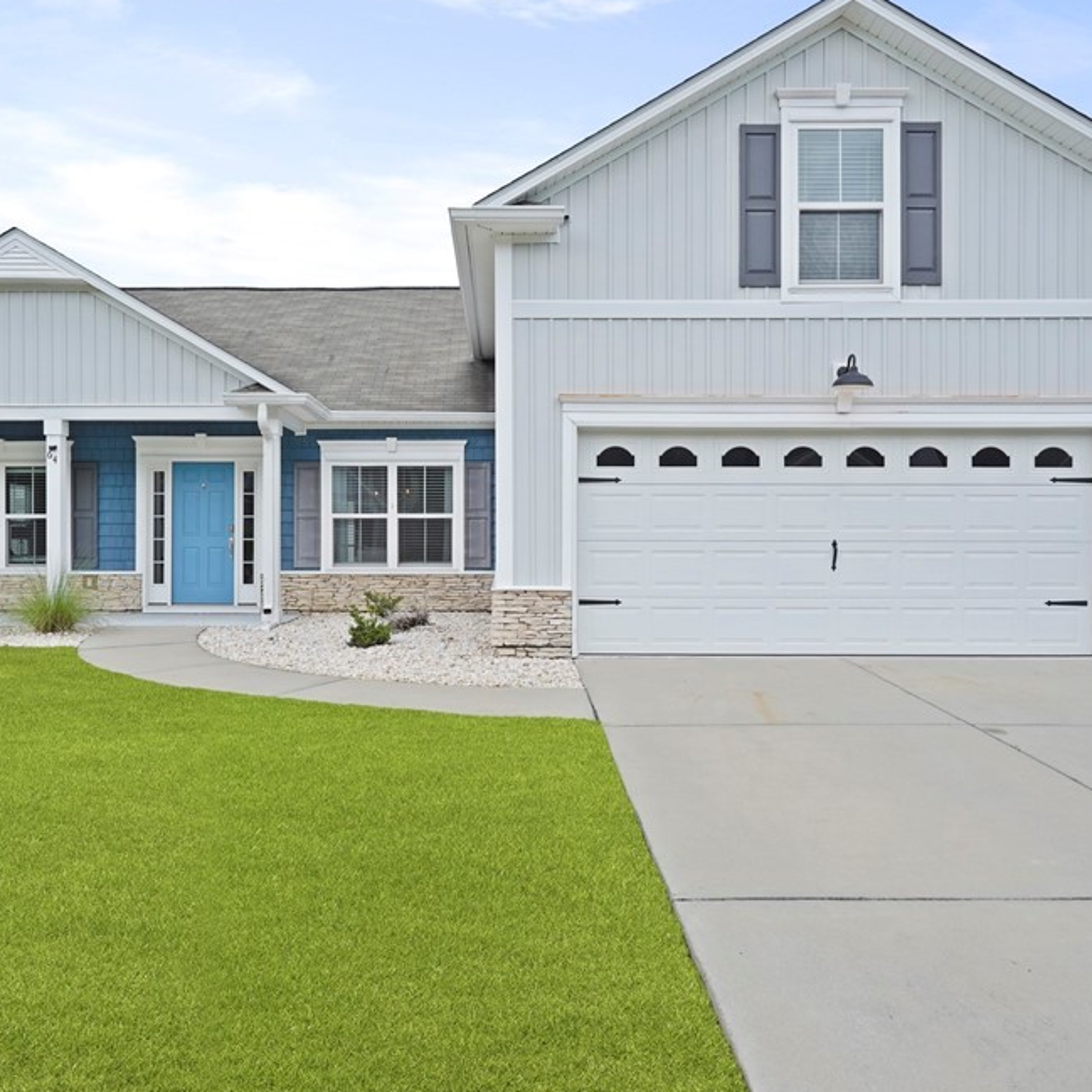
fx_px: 964
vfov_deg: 59.1
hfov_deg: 59.0
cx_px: 491
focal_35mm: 27
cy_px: 559
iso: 320
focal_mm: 19
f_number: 9
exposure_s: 1/125
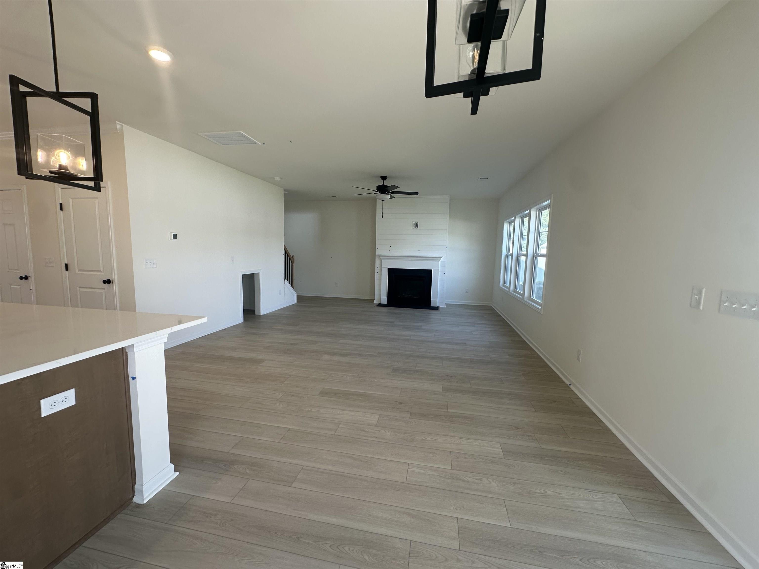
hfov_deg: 102.1
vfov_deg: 85.7
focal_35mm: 14
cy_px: 284
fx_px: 307
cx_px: 380
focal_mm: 2.22
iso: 80
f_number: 2.2
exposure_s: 1/120
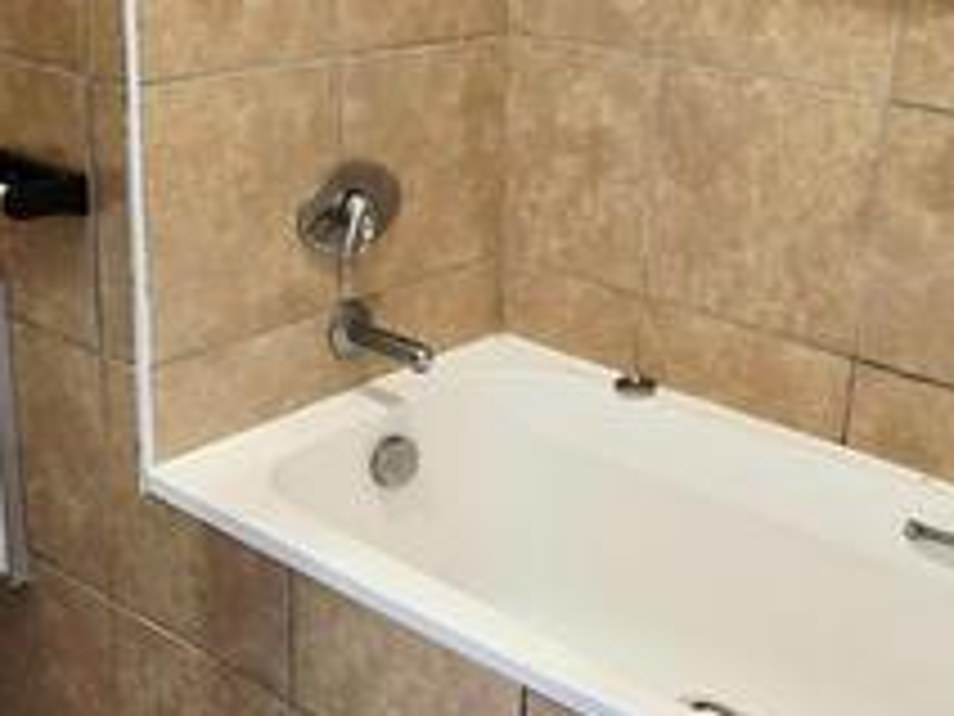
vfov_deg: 29.6
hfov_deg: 38.6
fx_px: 1350
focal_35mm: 49
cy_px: 270
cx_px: 603
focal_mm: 2.2
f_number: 2.2
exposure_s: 1/50.3
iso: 500
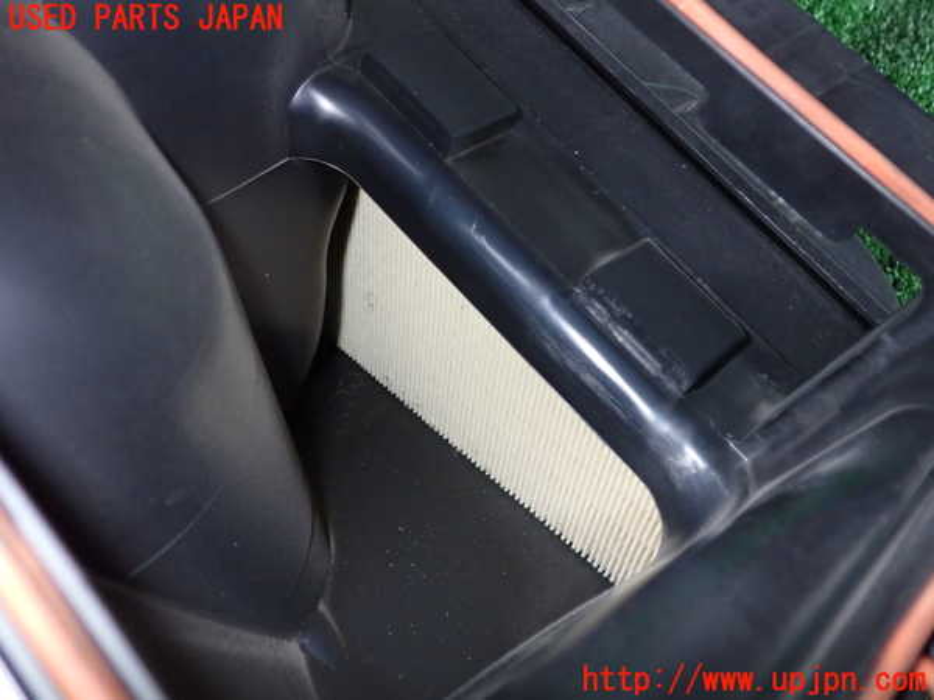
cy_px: 350
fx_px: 809
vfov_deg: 46.8
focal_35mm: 30
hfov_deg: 60.0
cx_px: 467
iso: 500
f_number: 6.3
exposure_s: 1/30
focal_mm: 5.4
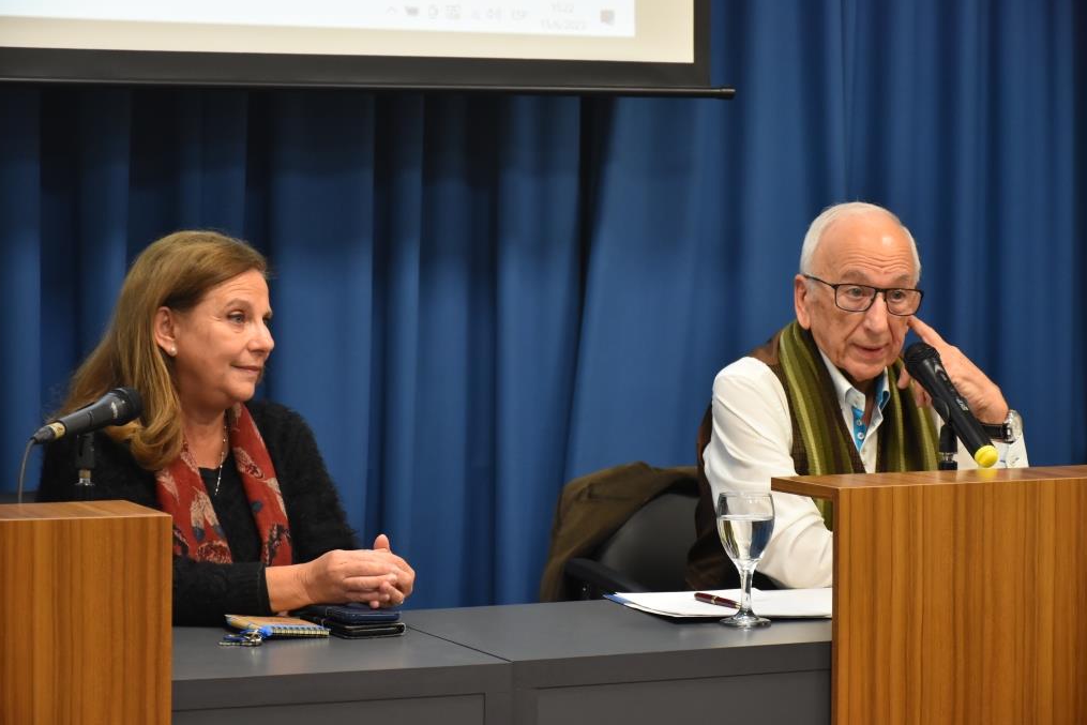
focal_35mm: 114
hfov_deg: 18.0
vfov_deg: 12.1
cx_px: 540
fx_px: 3427
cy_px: 364
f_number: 5
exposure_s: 1/80
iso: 1600
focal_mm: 75
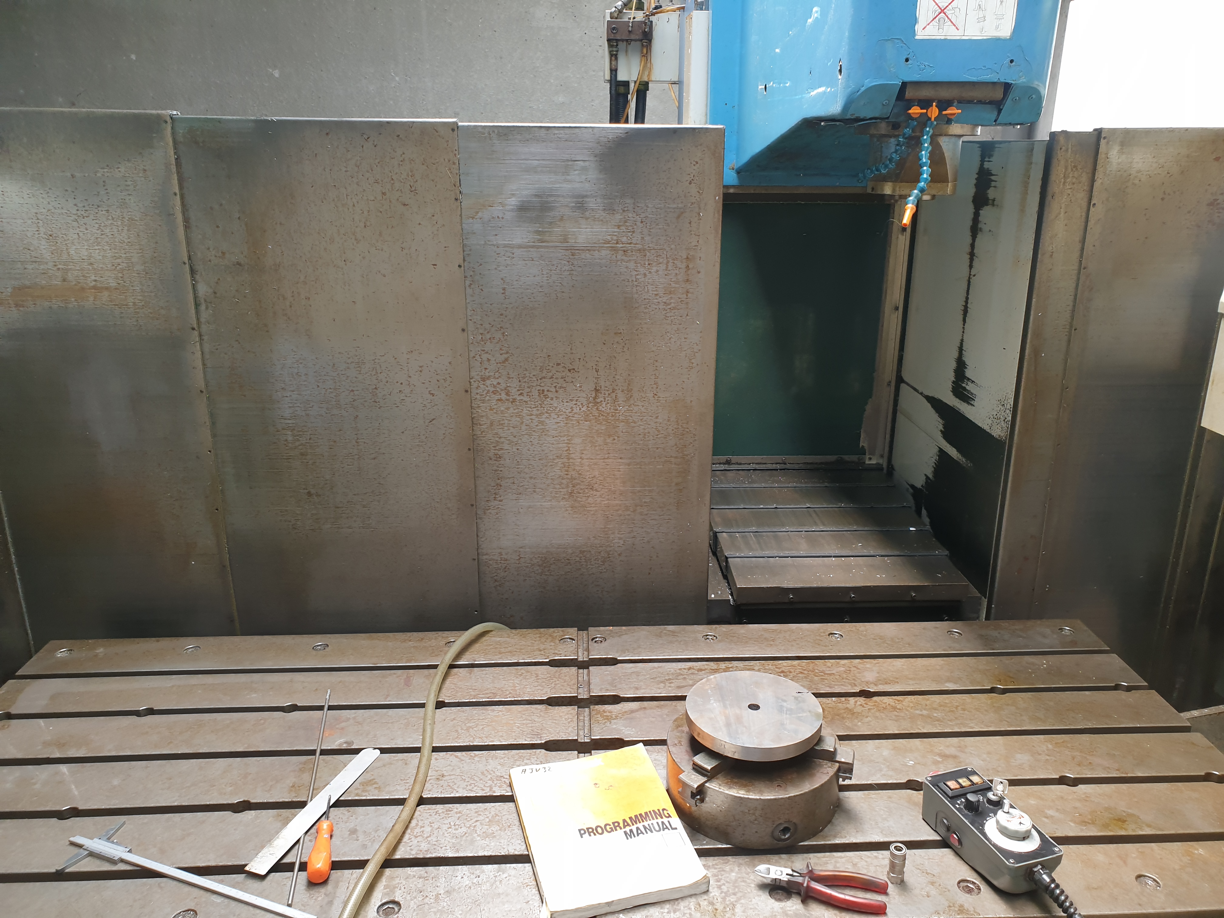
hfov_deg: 67.3
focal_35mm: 26
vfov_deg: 53.1
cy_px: 459
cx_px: 612
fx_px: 919
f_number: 2.4
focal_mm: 4.3
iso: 64
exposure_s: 1/50
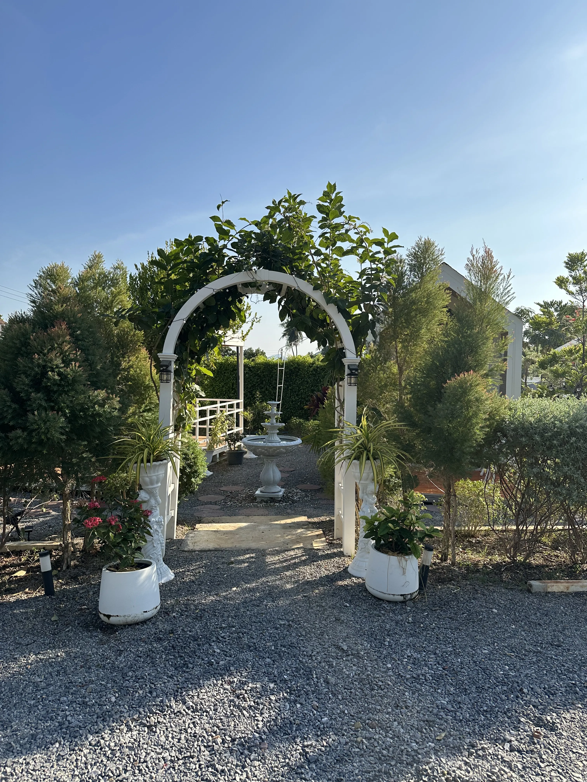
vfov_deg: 71.6
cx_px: 294
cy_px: 391
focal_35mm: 24
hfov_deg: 56.8
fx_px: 543
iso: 80
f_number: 1.78
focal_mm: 6.86
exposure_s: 1/4348
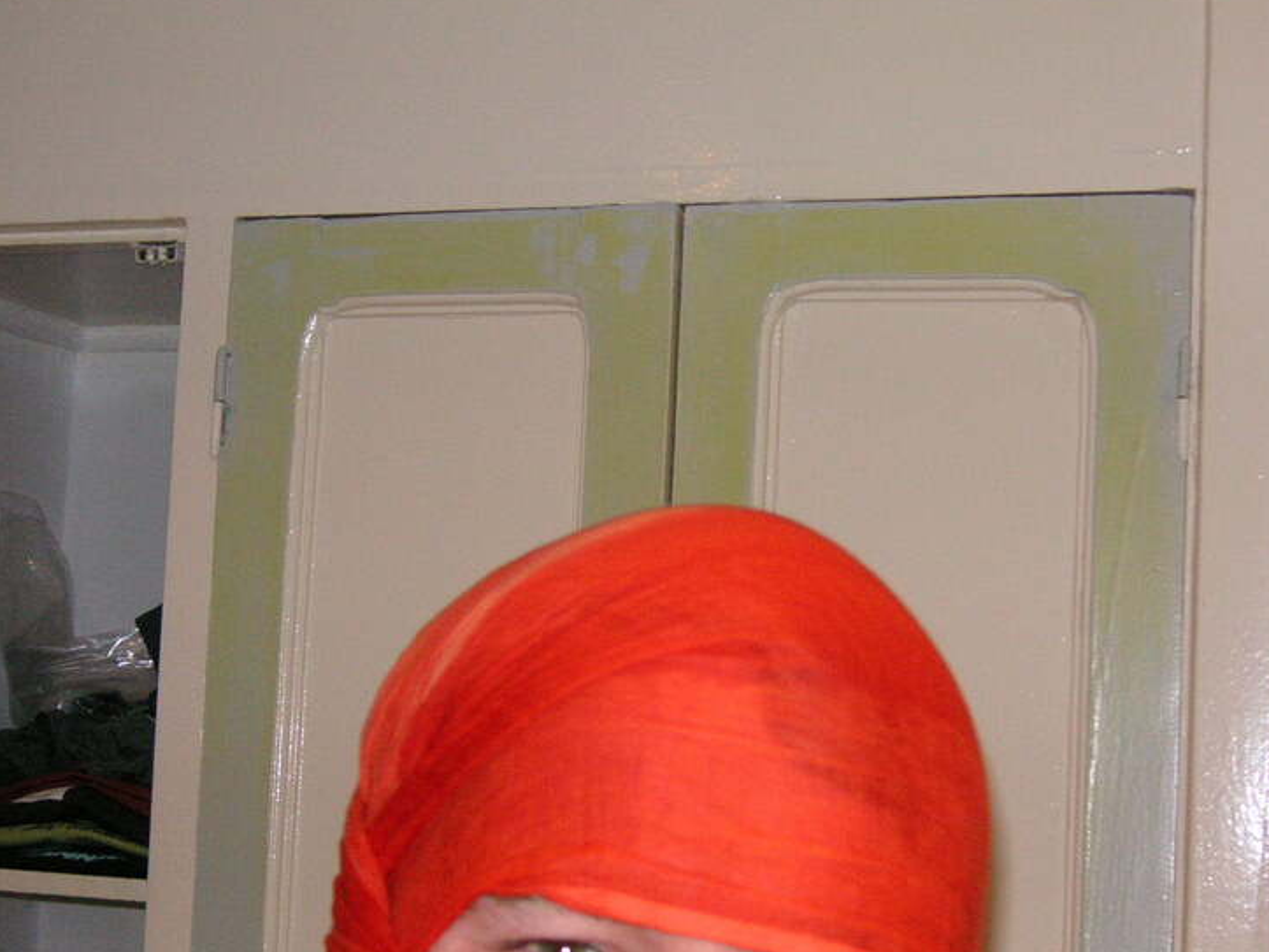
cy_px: 515
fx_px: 2676
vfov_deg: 20.2
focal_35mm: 73
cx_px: 641
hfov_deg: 26.7
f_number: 4
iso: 160
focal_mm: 11
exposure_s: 1/60
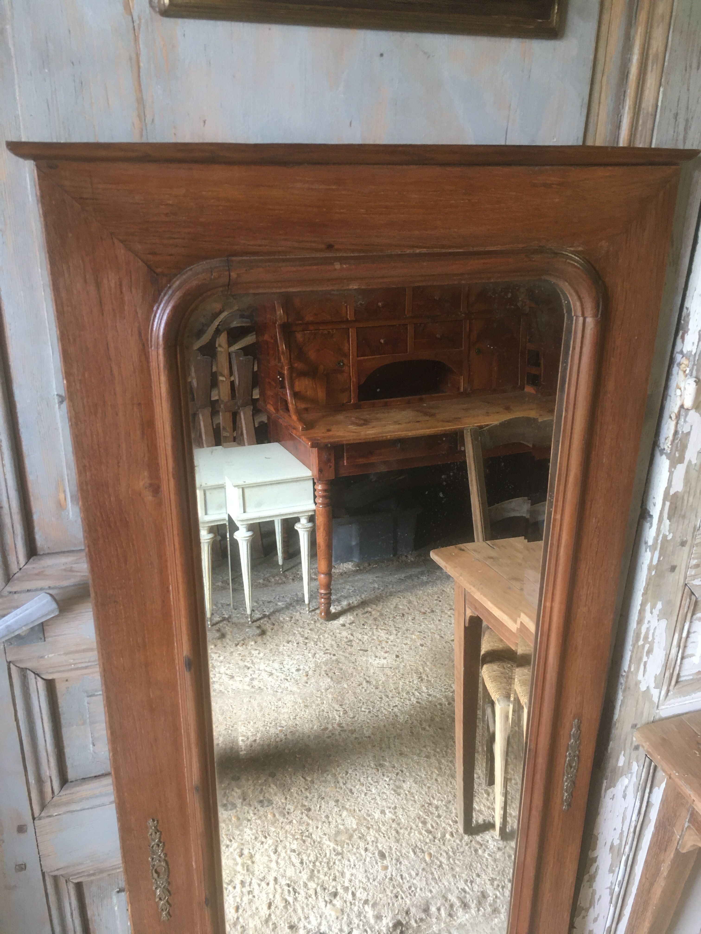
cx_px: 350
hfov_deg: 48.2
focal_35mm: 29
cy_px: 467
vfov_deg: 61.7
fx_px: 783
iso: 125
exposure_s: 1/33
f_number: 2.2
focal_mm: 4.15
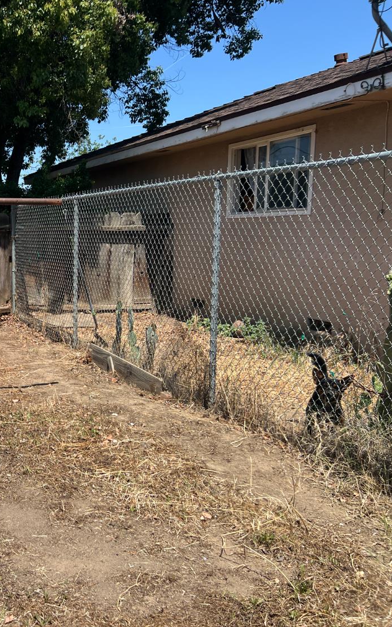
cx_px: -26
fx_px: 633
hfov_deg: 31.1
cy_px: 315
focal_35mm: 37
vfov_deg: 52.8
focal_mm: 5.7
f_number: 1.5
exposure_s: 1/4115
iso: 50
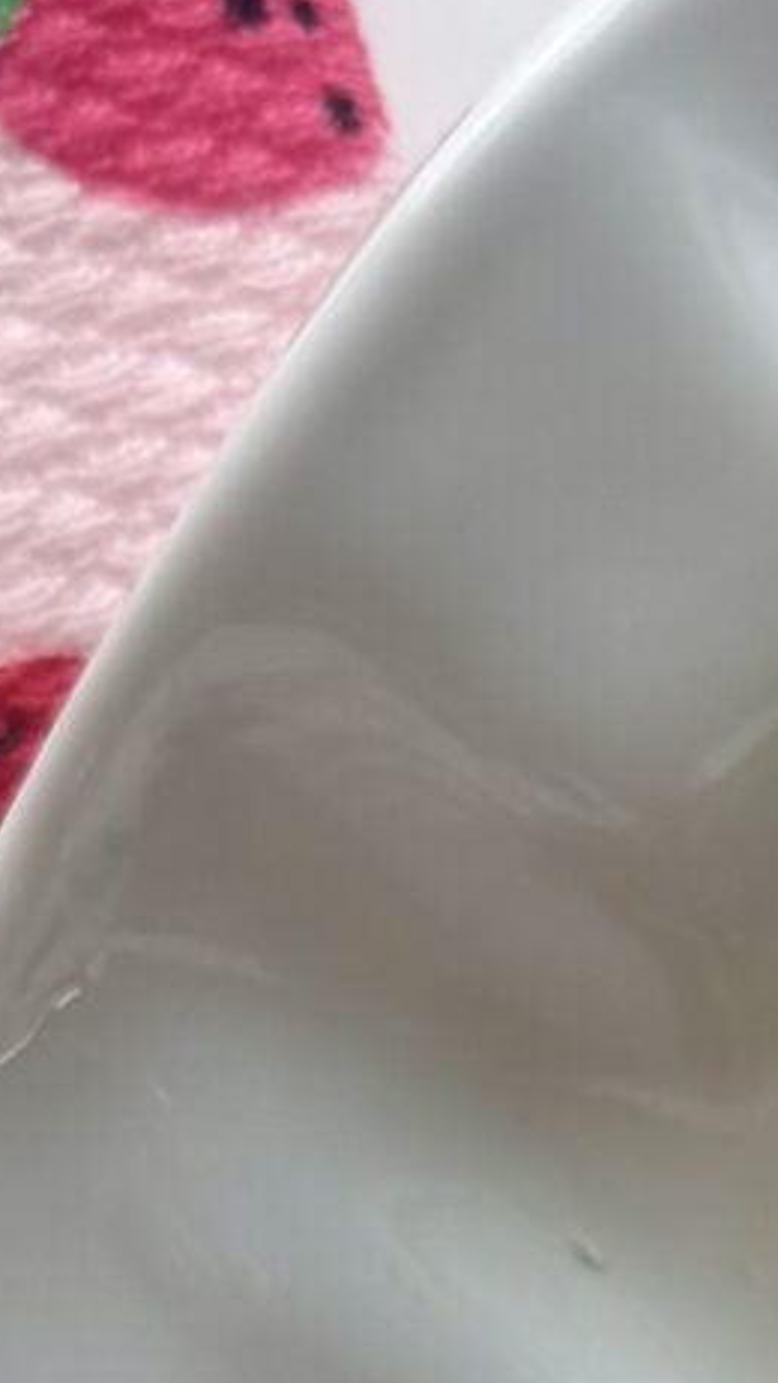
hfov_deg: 8.2
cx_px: 1200
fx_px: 5316
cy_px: 2592
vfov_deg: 13.2
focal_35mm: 145
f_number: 1.78
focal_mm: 6.76
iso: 100
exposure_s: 1/374
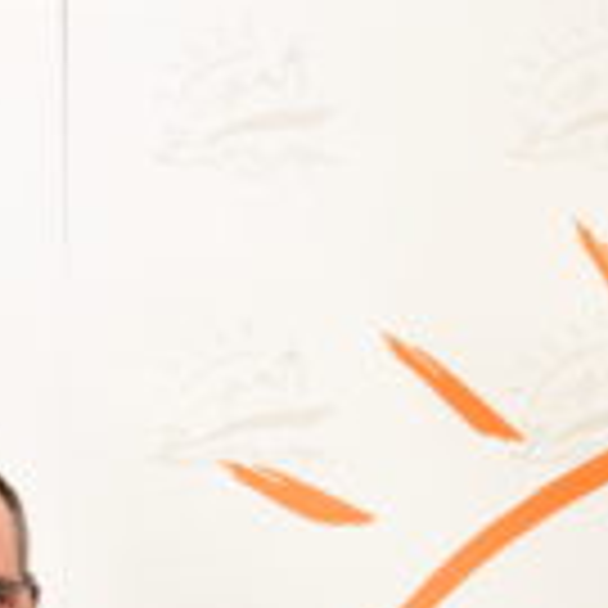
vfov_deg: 8.2
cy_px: 928
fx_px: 4173
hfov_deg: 8.2
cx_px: 739
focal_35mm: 210
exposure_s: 1/320
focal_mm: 32
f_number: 6.3
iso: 5000
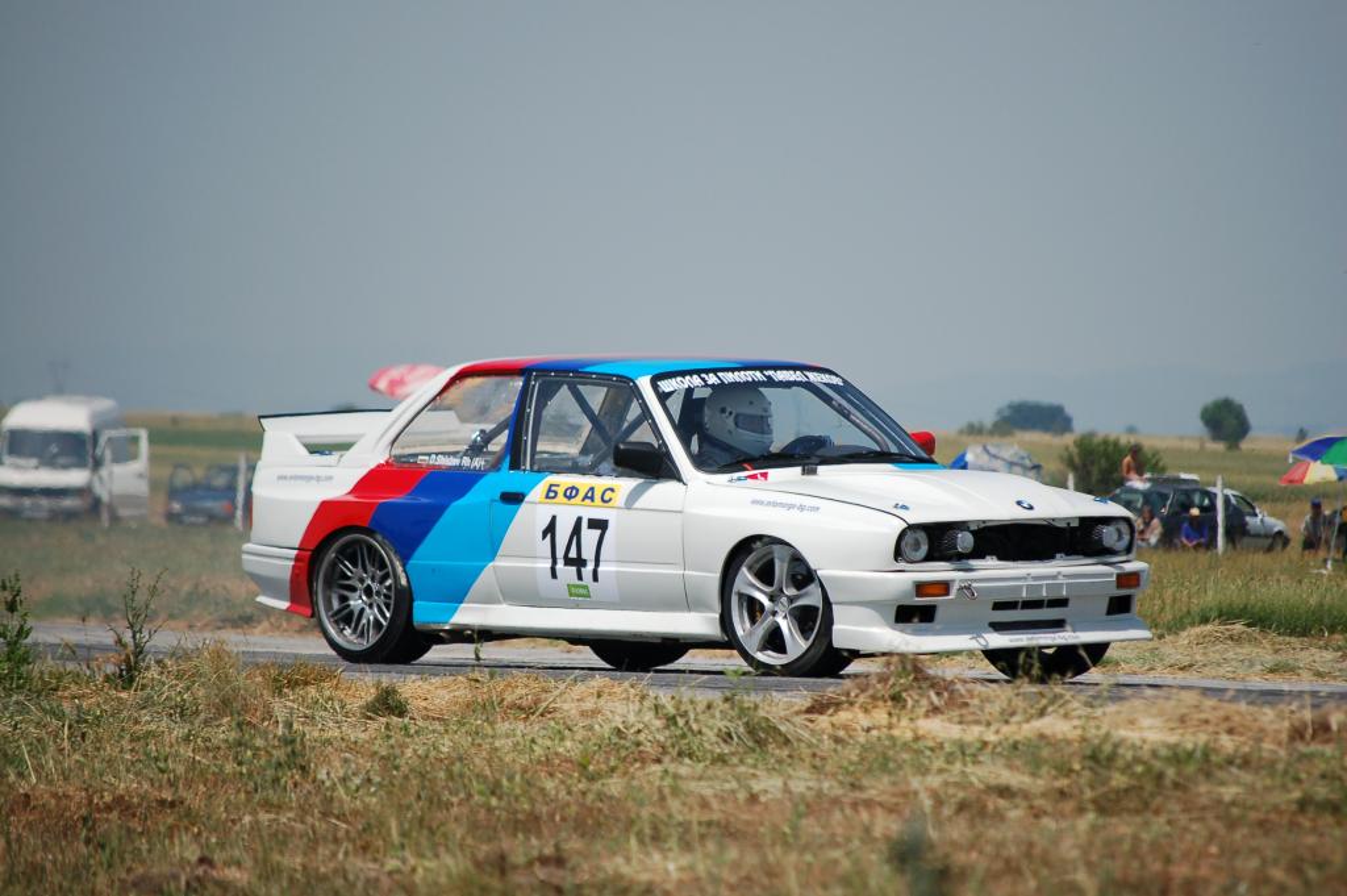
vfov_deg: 4.6
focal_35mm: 300
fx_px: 11216
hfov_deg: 6.9
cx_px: 674
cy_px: 448
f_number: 5.6
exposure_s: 1/1250
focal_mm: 200
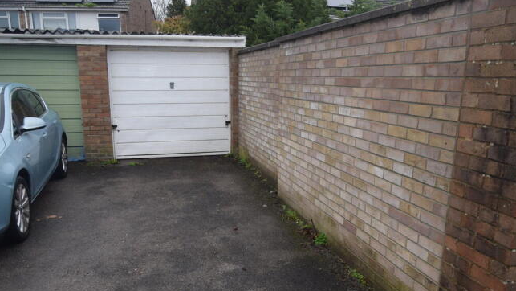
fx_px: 438
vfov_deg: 36.6
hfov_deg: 61.0
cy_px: 174
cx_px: 260
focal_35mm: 32
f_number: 7.1
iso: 400
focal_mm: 20
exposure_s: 1/200
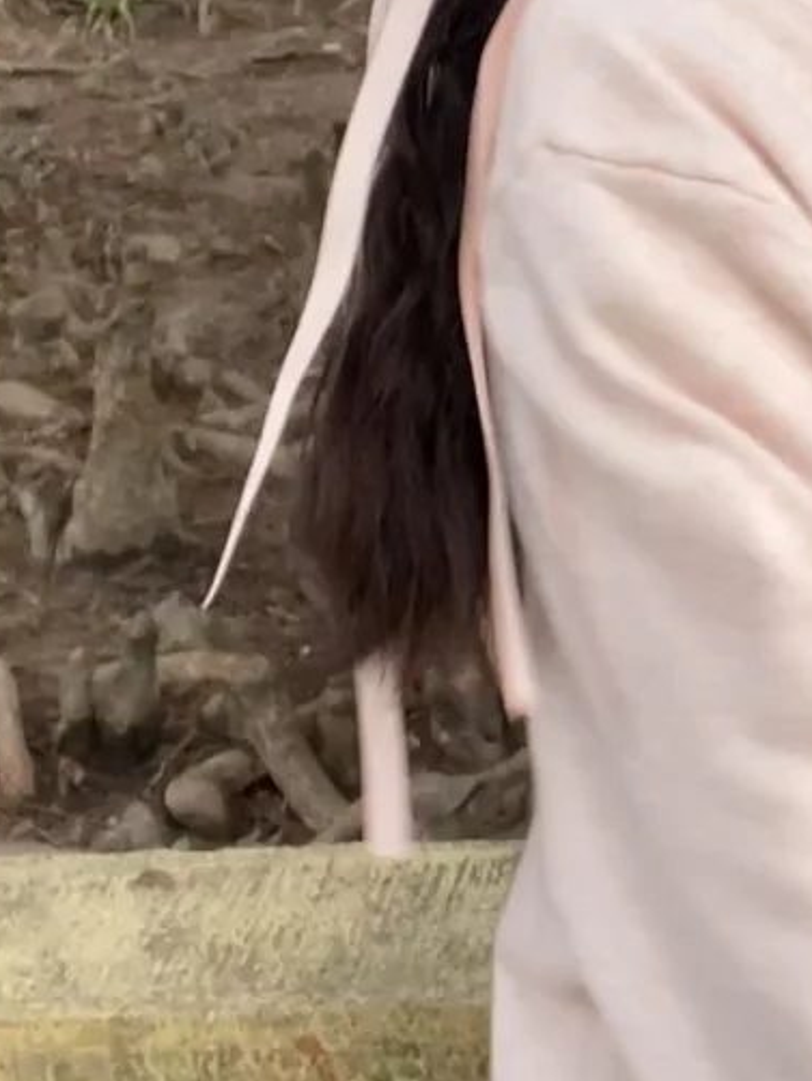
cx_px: 825
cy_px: 15
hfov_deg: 16.8
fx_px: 2687
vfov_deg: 22.0
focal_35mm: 86
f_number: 2.2
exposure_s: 1/122
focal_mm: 2.71
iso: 80
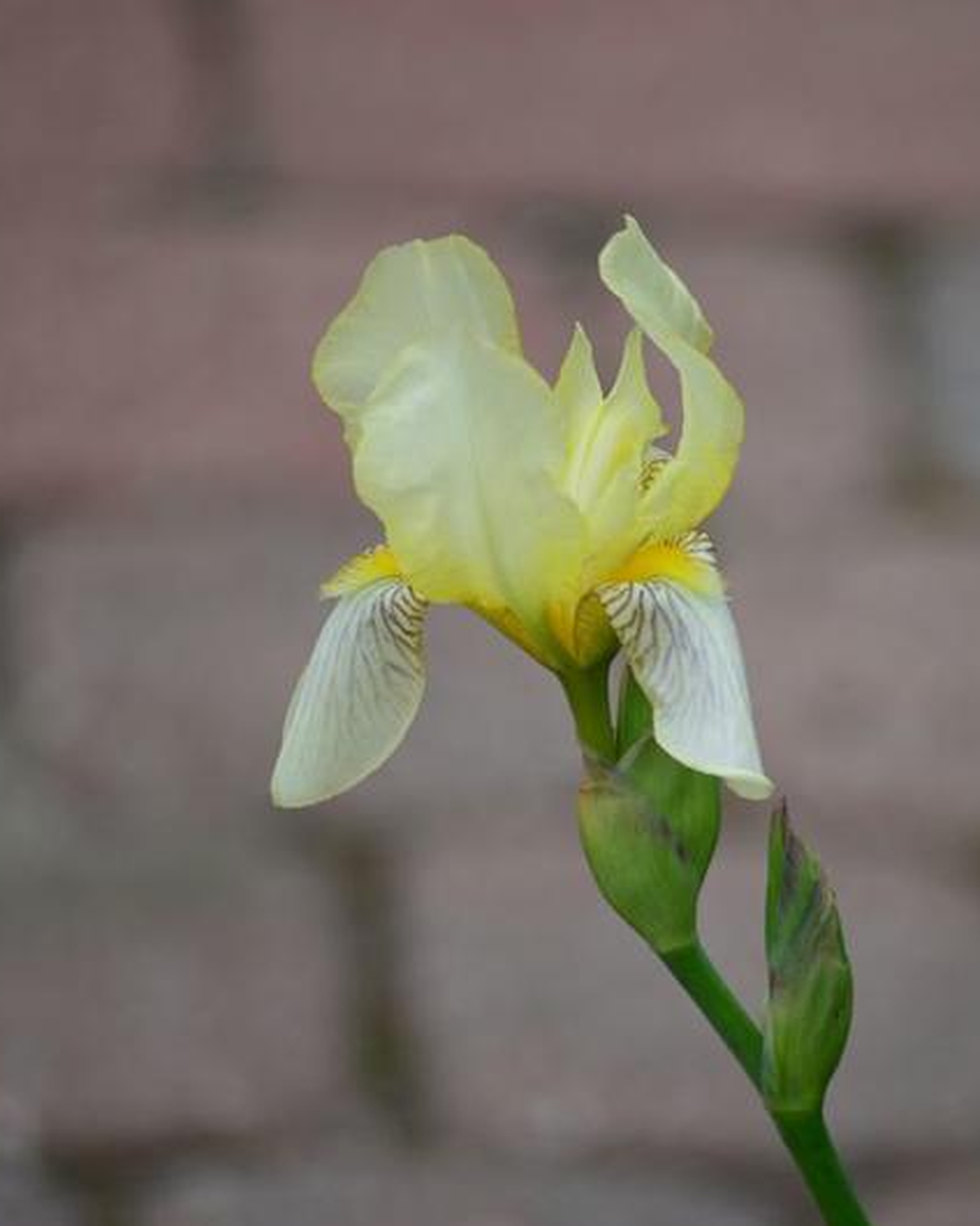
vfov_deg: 4.8
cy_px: 614
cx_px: 709
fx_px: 14651
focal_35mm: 404
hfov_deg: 3.8
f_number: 5.6
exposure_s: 1/160
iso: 100
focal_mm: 190
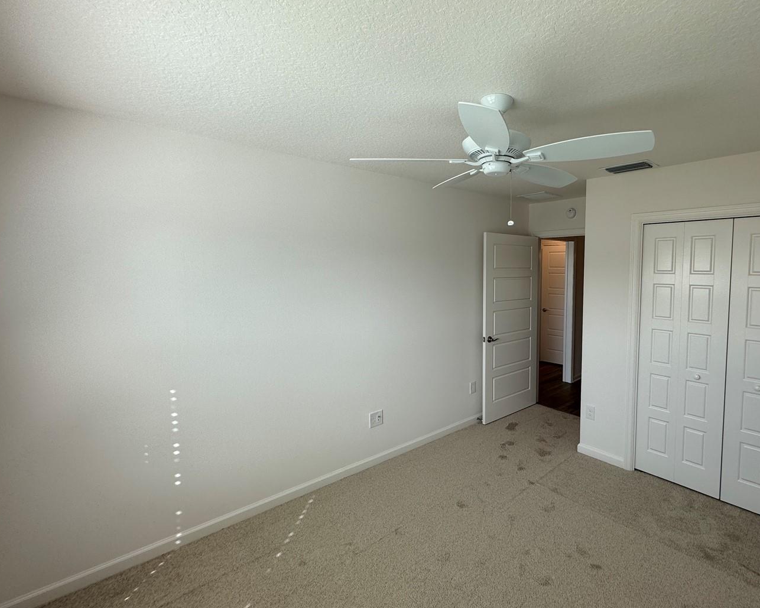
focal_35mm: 17
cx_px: 464
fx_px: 382
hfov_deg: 88.2
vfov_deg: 76.9
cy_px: 293
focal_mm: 2.22
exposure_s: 1/195
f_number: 2.2
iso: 40
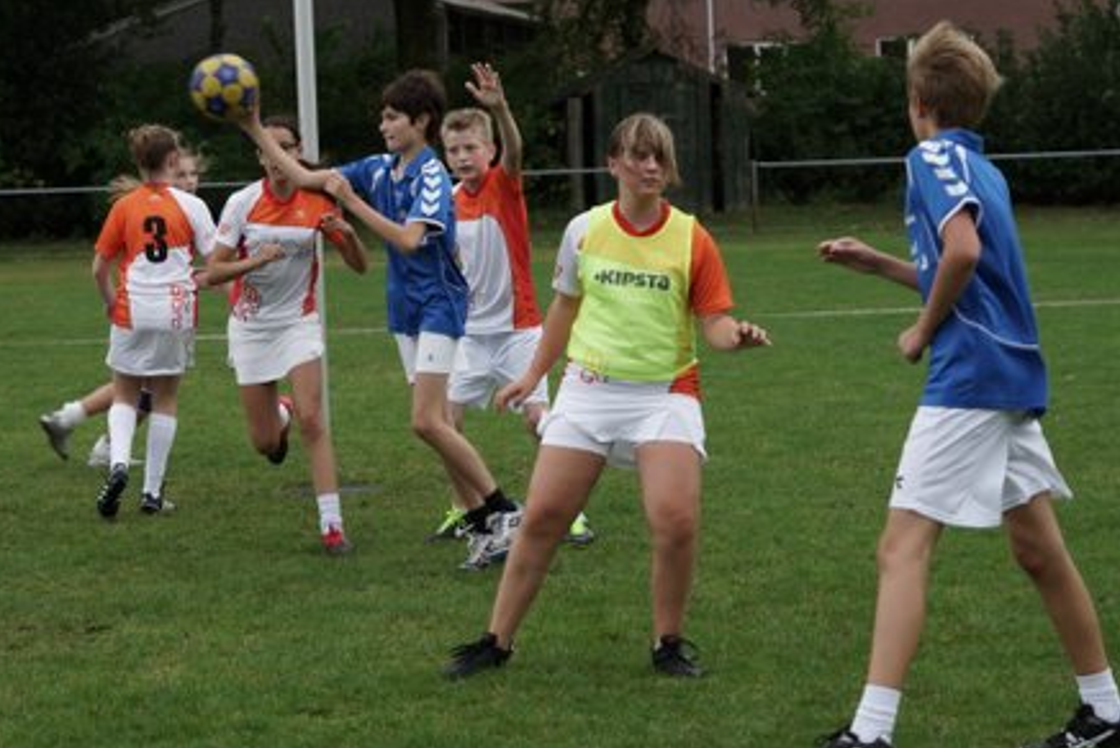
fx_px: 3423
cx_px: 424
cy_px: 235
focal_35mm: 110
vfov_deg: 12.4
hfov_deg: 18.6
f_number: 2.8
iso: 100
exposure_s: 1/250
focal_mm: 50
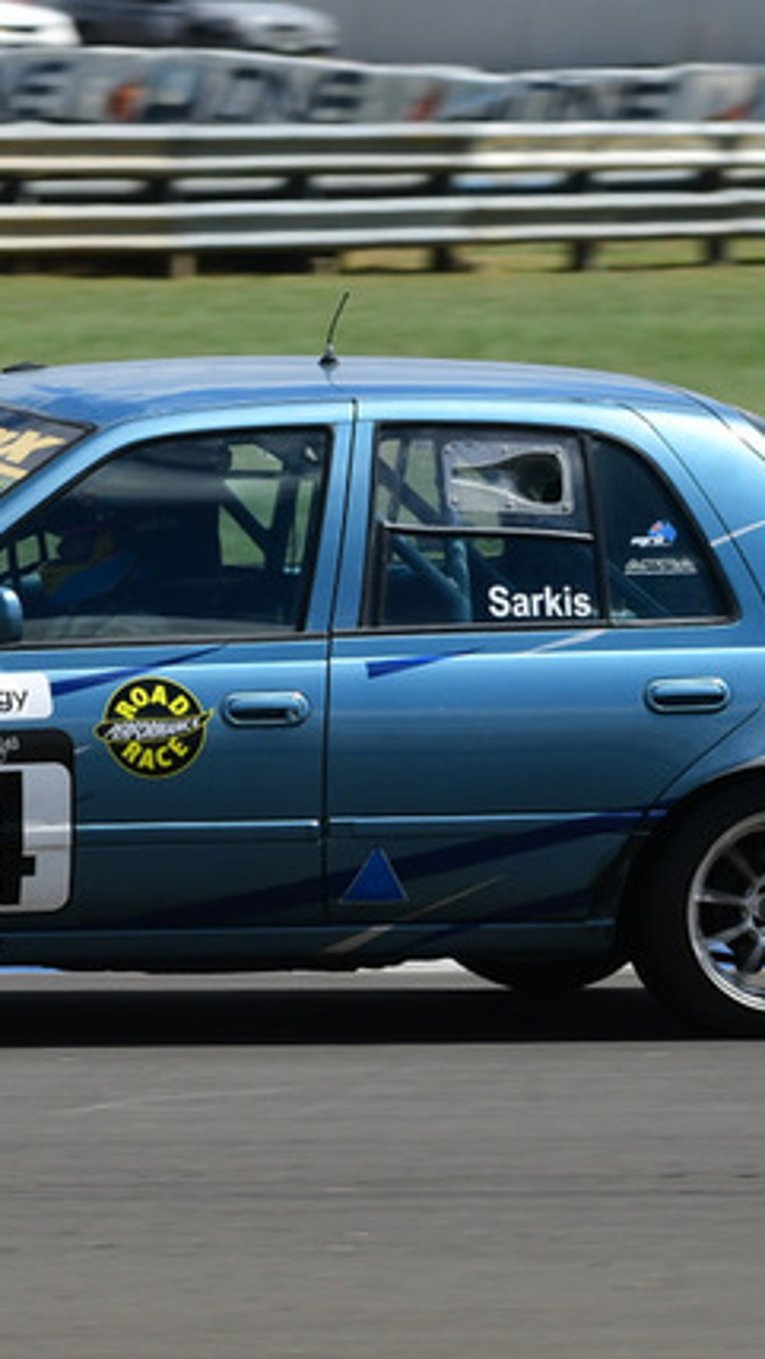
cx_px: 63
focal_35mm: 587
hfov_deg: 2.1
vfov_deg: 3.7
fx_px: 21152
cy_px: 518
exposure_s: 1/640
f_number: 10
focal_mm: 200
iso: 250
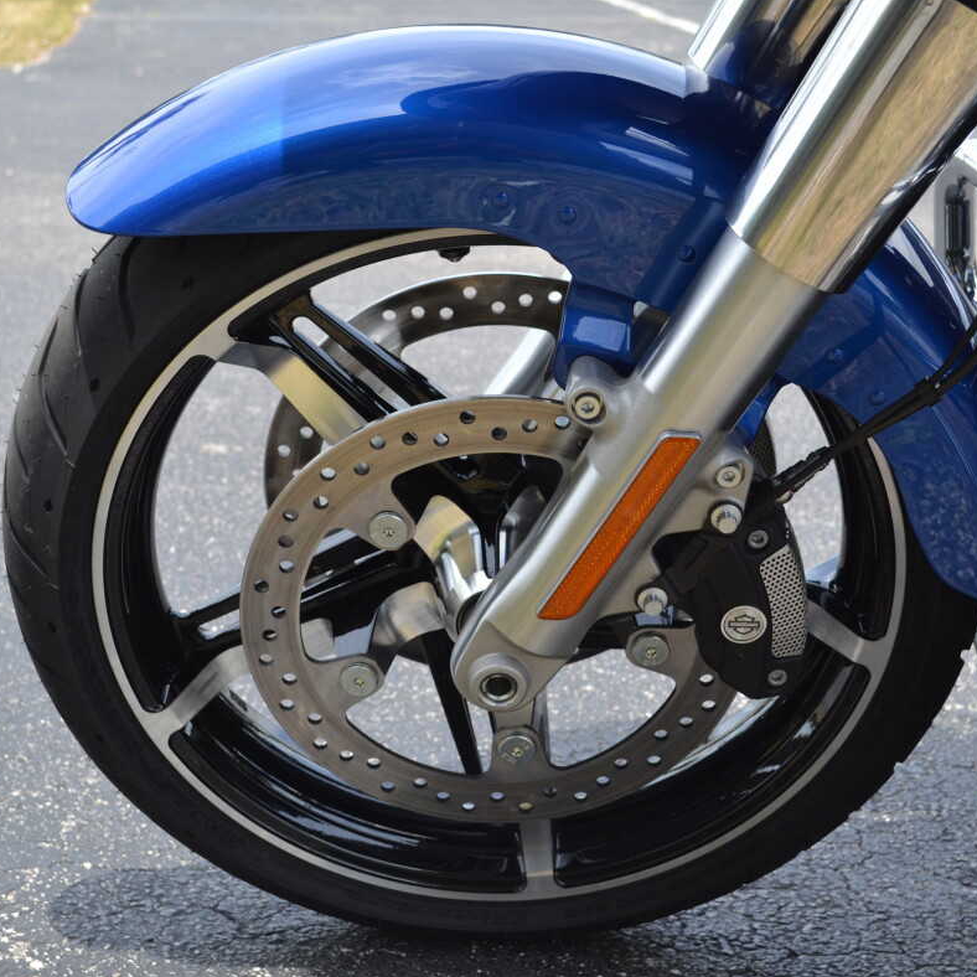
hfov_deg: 26.1
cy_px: 493
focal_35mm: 66
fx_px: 2107
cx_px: 487
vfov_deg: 26.1
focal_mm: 34
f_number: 6.3
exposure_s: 1/160
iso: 100
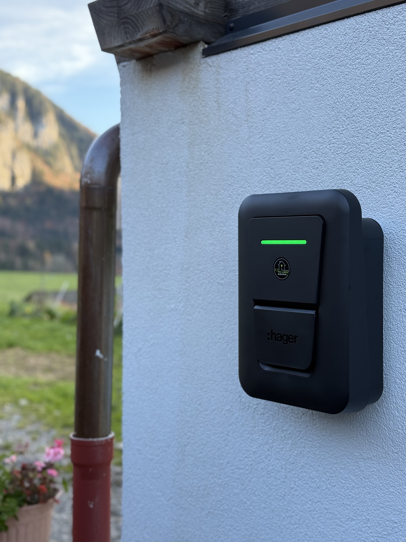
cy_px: 266
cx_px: 201
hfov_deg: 29.7
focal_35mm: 49
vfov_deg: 38.9
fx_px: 766
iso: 100
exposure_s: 1/256
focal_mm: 6.76
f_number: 1.78
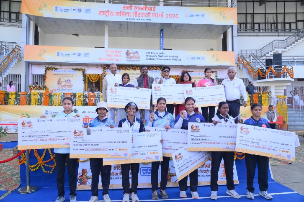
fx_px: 203
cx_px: 152
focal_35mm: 24
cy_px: 101
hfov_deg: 73.8
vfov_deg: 53.1
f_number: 8
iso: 500
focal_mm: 24
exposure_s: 1/200
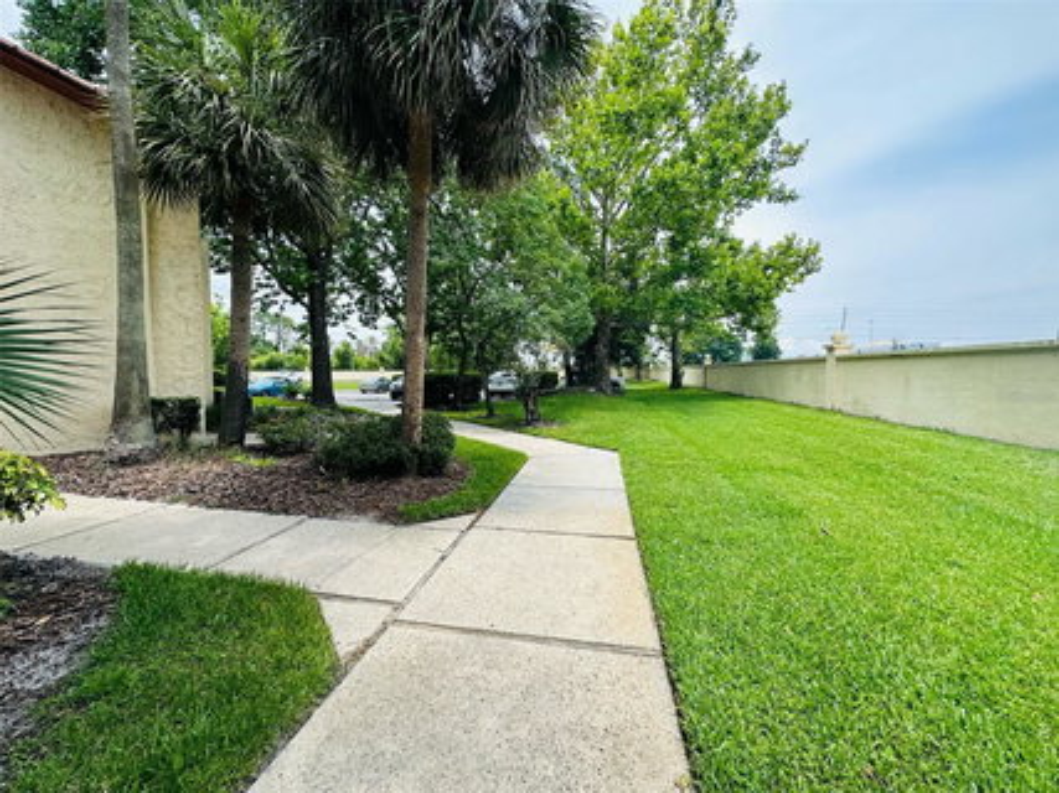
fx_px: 428
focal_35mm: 14
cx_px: 530
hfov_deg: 102.1
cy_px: 396
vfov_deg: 85.6
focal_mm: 2.22
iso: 40
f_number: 2.2
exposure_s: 1/924
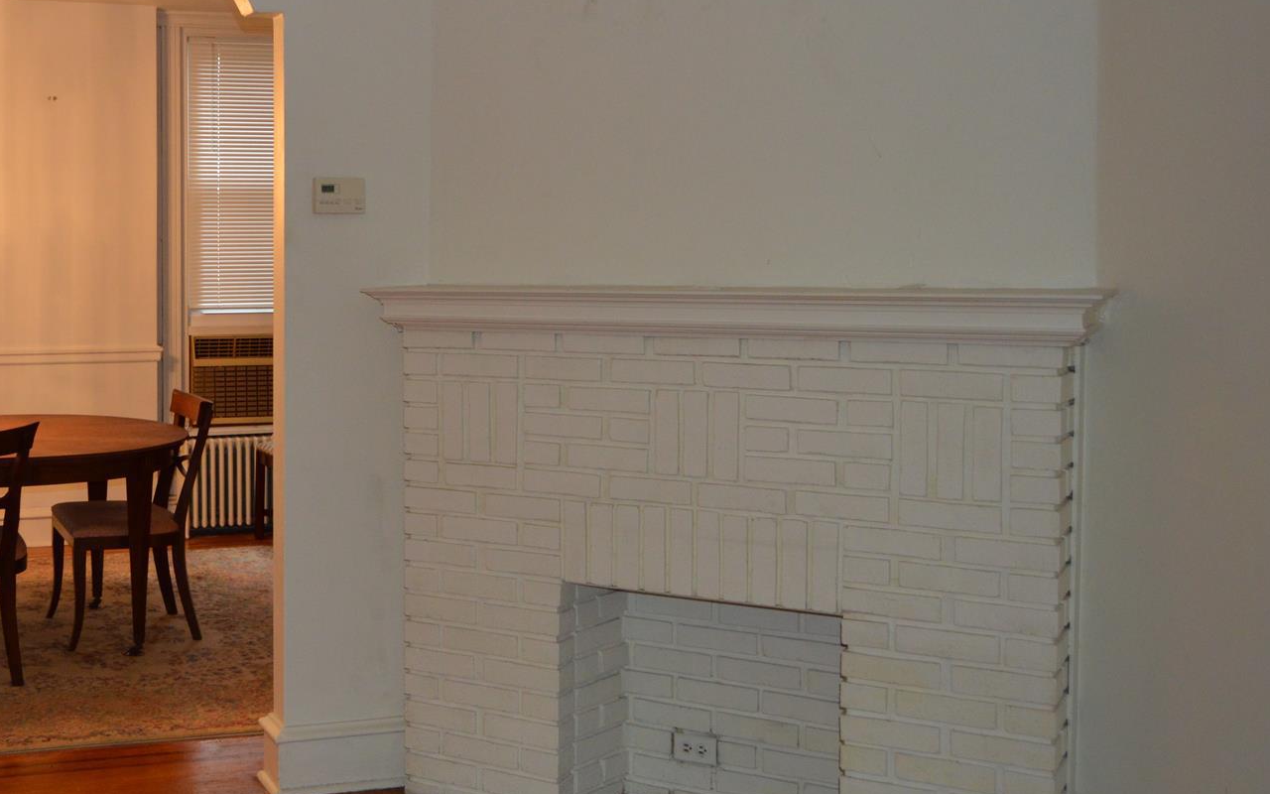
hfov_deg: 43.3
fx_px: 1523
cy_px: 267
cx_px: 264
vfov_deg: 29.0
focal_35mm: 44
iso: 900
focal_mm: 18
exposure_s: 1/60
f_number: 3.5
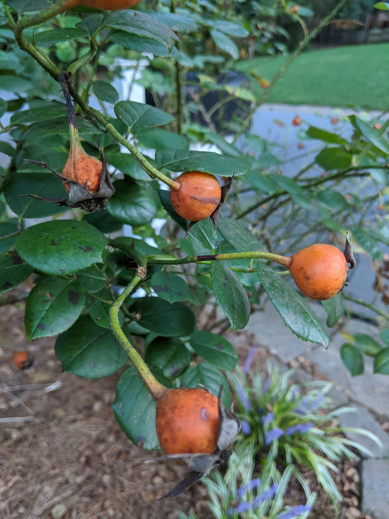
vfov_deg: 65.3
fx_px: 405
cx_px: 194
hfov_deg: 51.4
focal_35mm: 27
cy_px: 260
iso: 200
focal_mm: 4.44
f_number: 1.8
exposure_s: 1/60
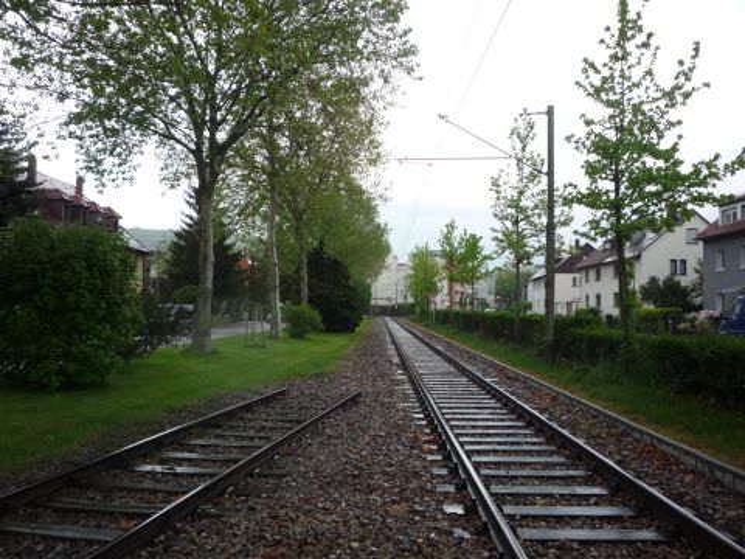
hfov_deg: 56.8
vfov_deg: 44.2
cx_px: 372
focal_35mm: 32
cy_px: 280
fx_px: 689
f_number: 4
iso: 100
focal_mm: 5.2
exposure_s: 1/100
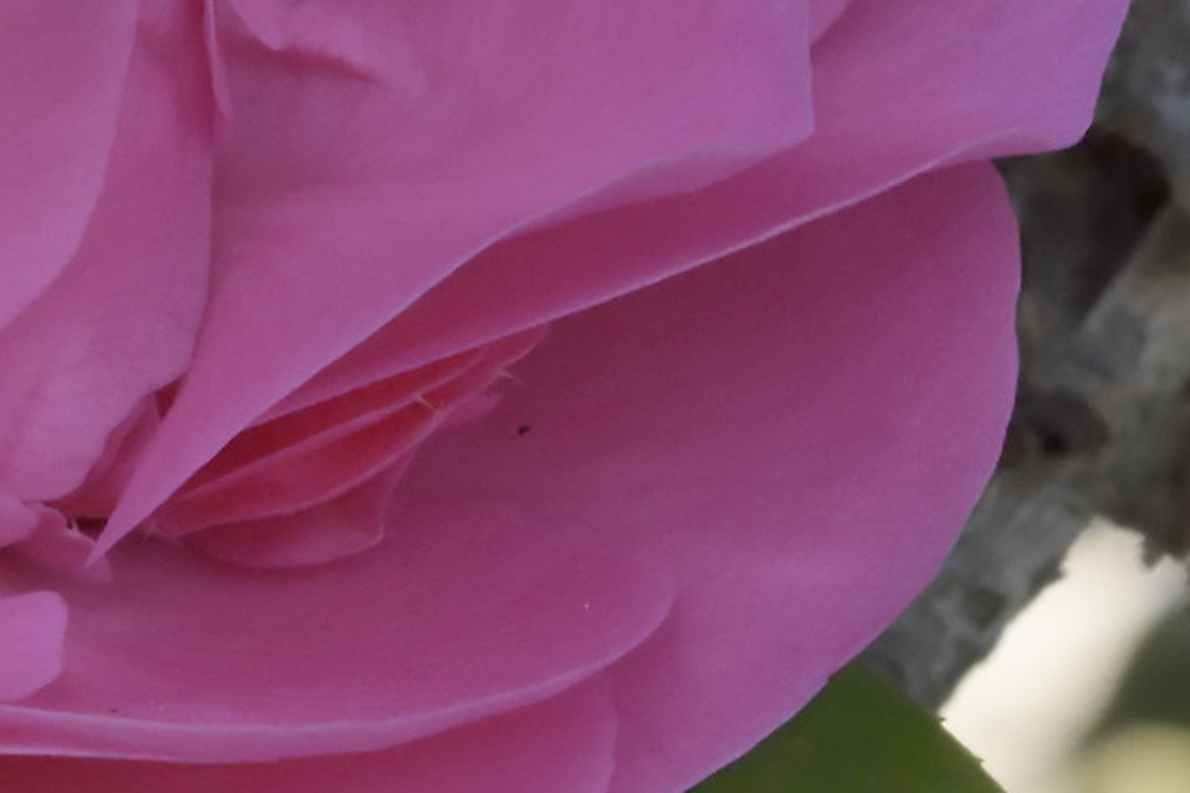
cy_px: 77
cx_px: -201
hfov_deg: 3.4
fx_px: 19757
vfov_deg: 2.3
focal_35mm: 598
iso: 1800
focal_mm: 105
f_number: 22
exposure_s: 1/250
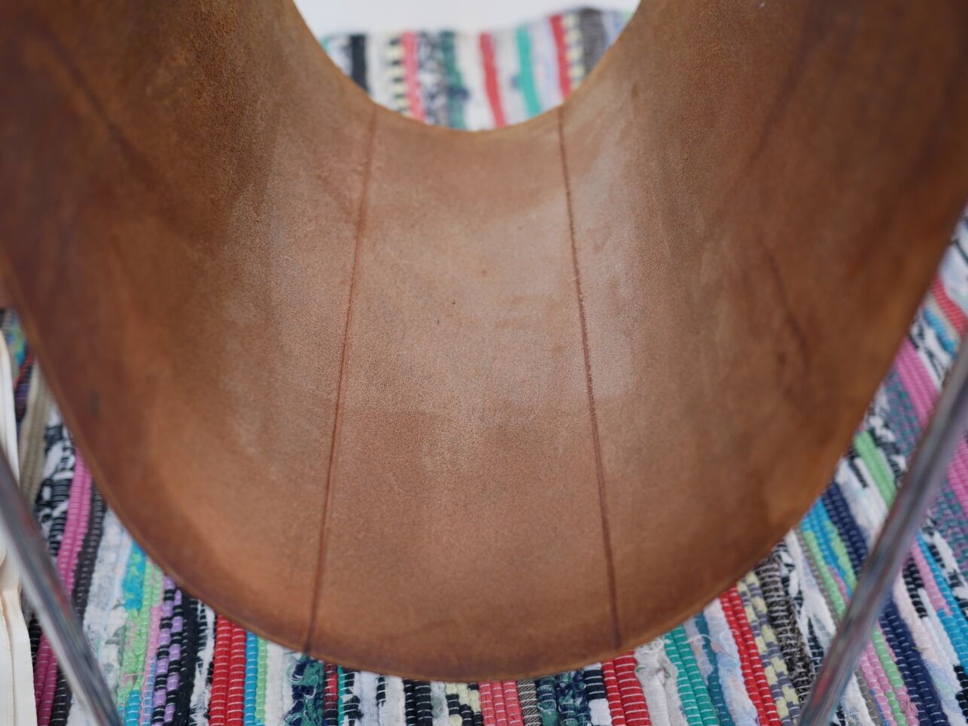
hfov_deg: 46.8
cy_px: 363
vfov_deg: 36.0
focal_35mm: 40
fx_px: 1119
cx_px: 484
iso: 200
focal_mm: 20
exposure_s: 1/125
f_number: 2
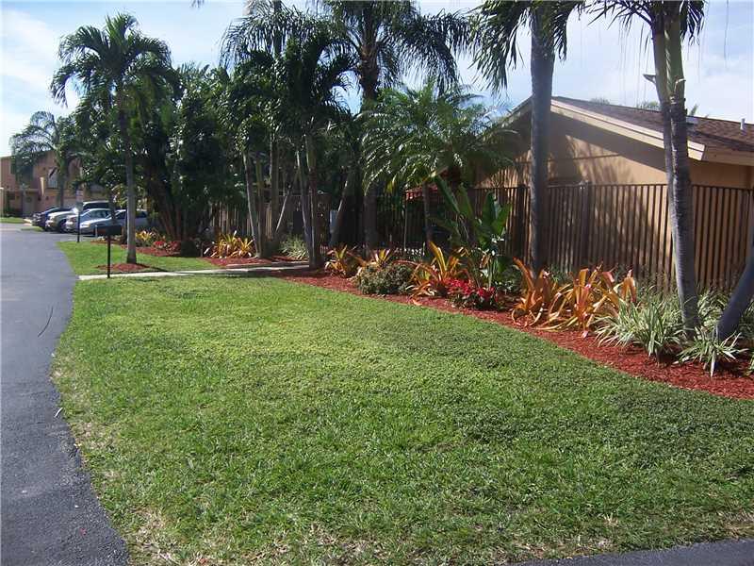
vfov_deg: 42.9
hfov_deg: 55.4
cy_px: 283
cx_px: 377
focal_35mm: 33
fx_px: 719
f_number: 3.4
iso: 80
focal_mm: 5.5
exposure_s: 1/750
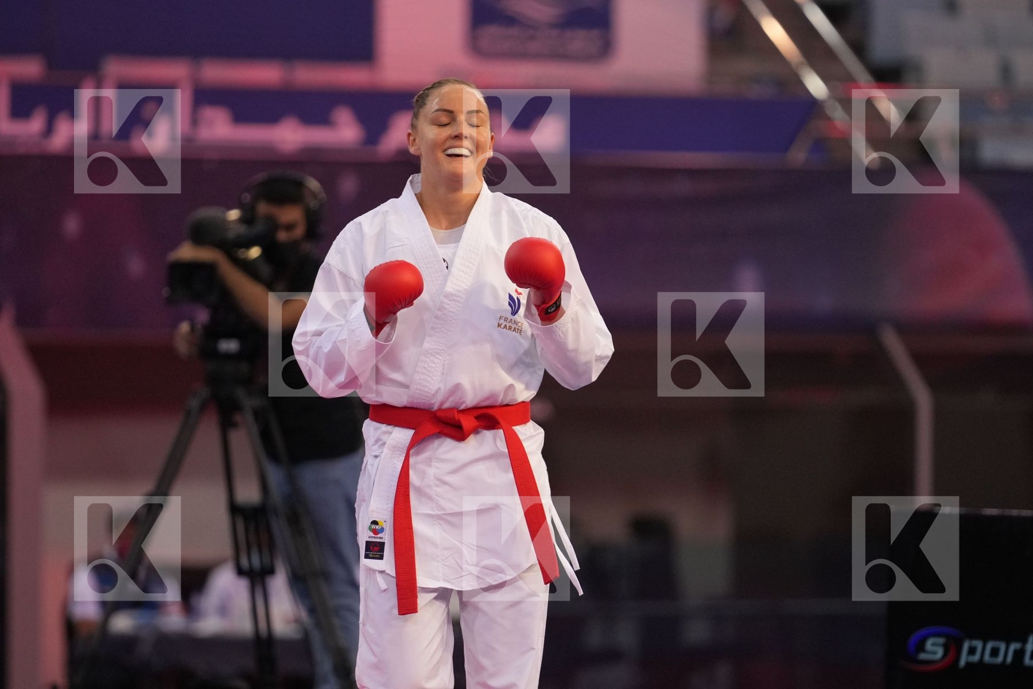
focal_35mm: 300
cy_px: 344
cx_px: 516
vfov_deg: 4.6
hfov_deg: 6.9
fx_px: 8608
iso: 2500
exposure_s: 1/1000
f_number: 2.8
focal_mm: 200
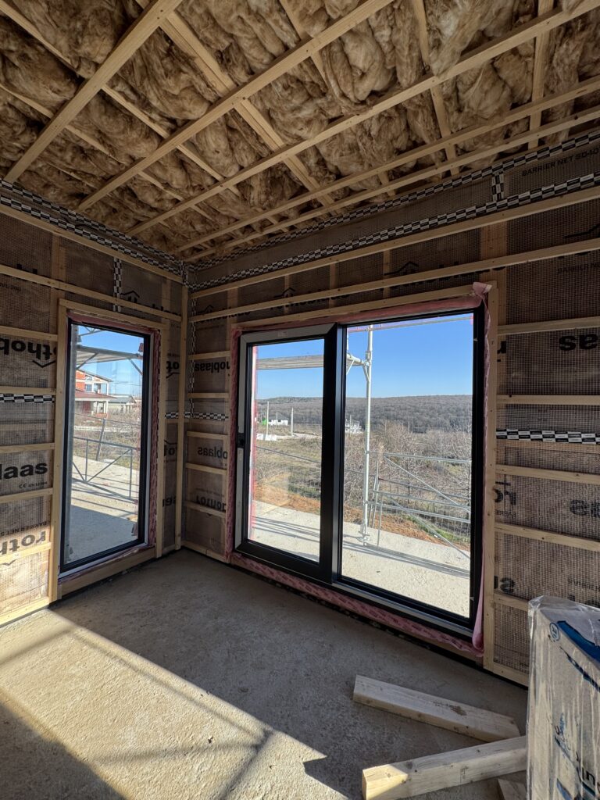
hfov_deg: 85.7
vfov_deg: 102.1
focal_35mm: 14
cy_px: 400
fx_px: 324
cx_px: 300
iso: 40
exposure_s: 1/448
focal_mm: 2.22
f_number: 2.2
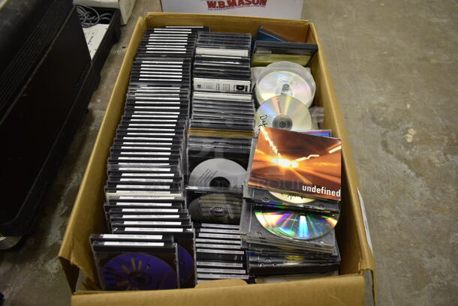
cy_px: 153
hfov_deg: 67.3
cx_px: 229
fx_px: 344
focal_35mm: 27
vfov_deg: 48.0
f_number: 3.5
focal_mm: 18
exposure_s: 1/30
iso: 280
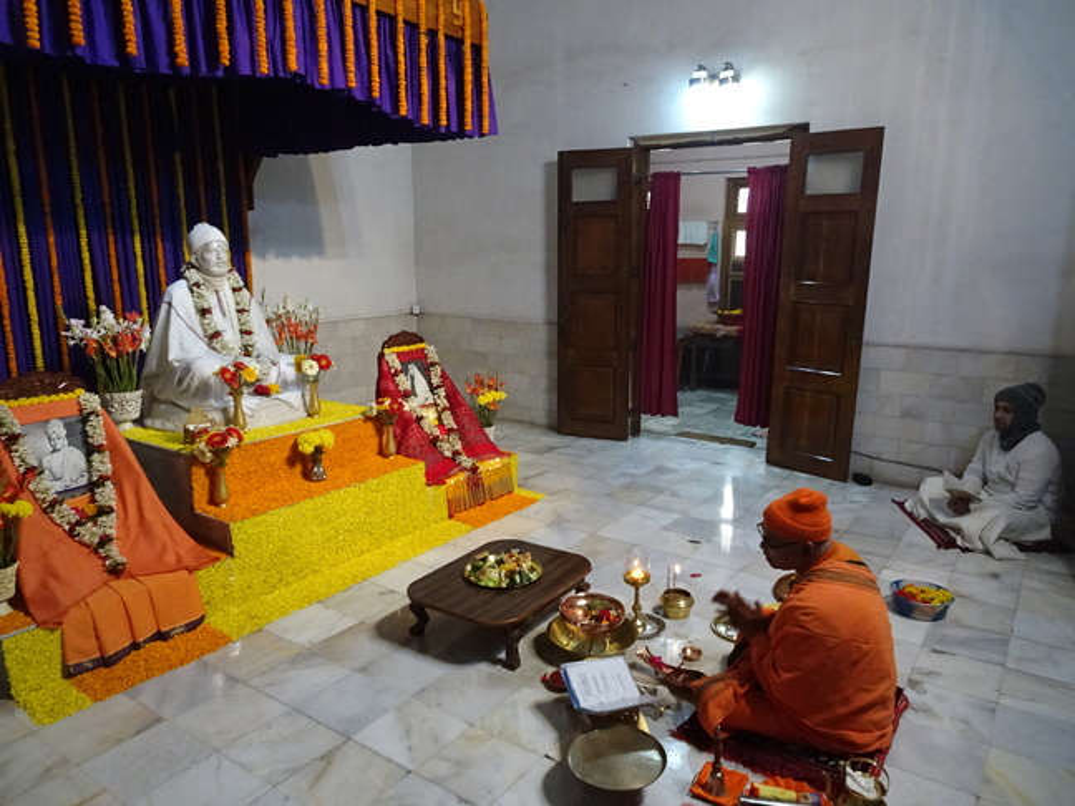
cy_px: 403
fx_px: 745
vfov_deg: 56.8
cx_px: 538
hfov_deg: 71.6
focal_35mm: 24
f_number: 3.5
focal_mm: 4.1
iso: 640
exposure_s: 1/30
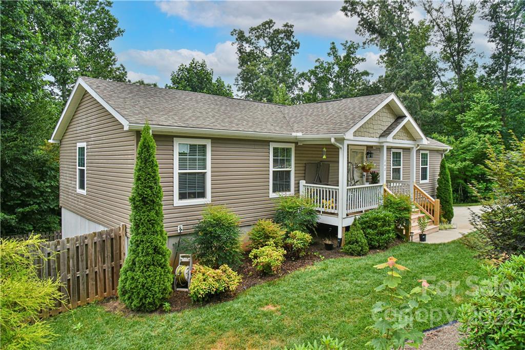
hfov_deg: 73.7
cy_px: 175
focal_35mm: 24
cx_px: 262
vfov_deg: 53.1
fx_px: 350
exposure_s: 1/320
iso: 1600
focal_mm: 24
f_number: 9
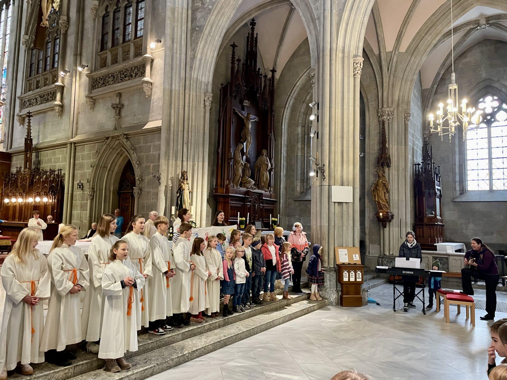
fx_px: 381
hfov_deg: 67.3
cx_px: 254
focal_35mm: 26
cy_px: 190
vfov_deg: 53.1
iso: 320
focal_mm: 4.2
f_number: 1.6
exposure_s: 1/60
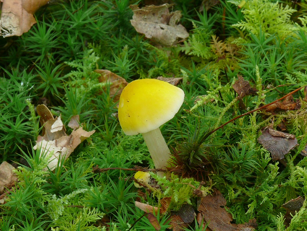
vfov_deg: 11.8
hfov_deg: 15.6
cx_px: 154
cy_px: 116
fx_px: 1117
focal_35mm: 126
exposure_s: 1/5
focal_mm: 26.6
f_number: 11
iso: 100
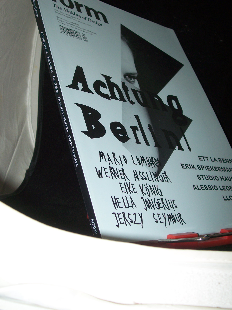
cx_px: 117
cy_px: 154
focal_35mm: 43
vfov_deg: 43.8
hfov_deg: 33.6
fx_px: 384
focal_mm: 7
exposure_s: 1/60
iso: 80
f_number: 2.8
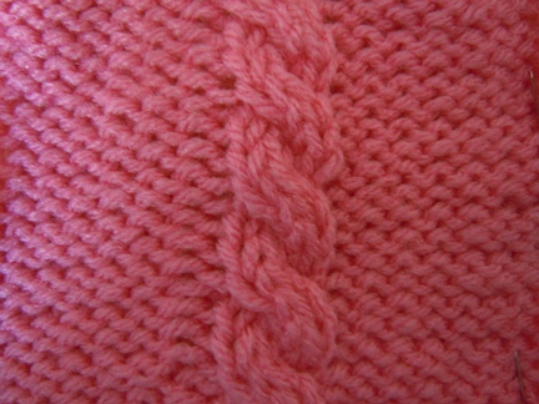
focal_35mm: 30
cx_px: 270
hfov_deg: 60.0
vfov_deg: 46.8
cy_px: 202
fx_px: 467
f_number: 3.5
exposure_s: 1/4
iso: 400
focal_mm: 5.4
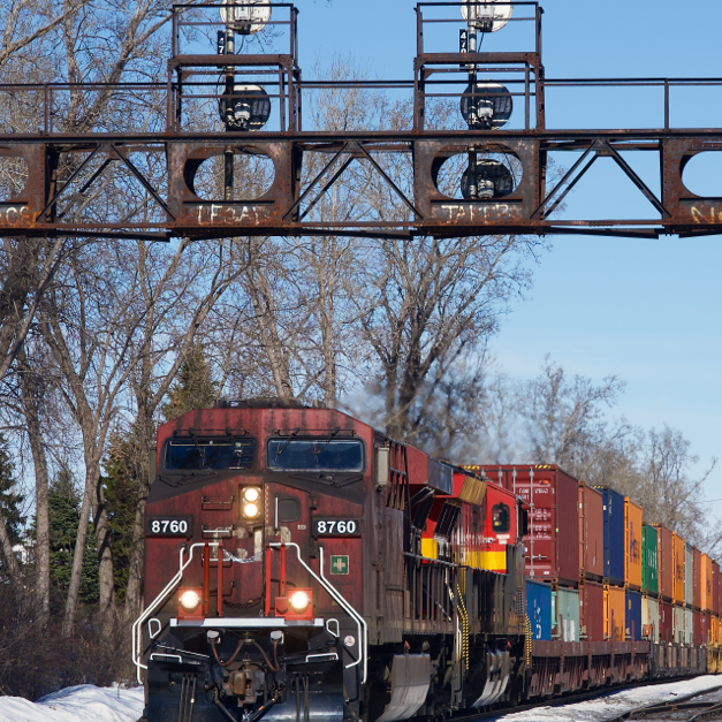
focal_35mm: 208
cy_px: 347
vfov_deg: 8.4
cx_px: 499
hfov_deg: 8.4
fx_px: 4908
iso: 200
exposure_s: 1/1000
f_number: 8
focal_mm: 120
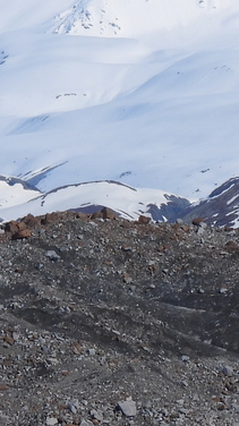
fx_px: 8375
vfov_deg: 2.9
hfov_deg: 1.6
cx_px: 406
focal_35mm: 742
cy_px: 110
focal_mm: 35.7
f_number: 5
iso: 100
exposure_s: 1/1600
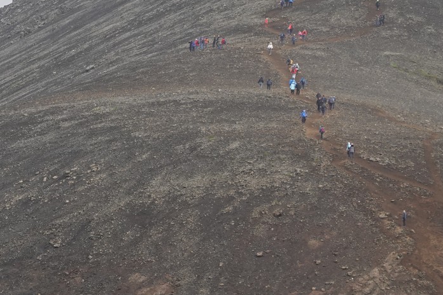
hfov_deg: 5.2
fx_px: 4860
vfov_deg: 3.5
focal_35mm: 395
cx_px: 10
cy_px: 151
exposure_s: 1/800
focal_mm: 64.75
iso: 320
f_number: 4.5
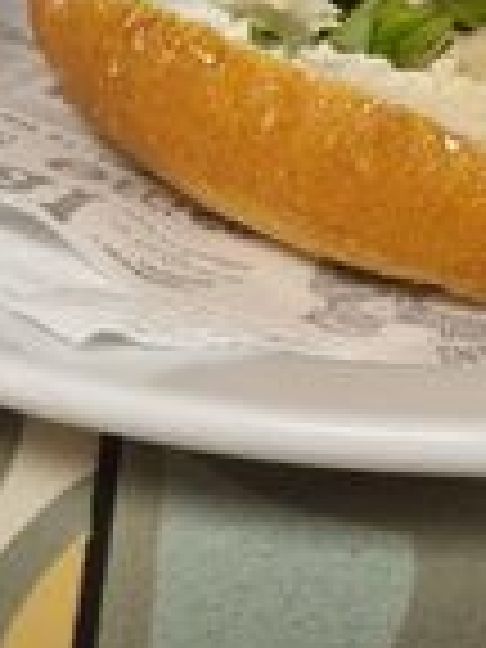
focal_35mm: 77
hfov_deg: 19.0
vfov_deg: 24.9
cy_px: 122
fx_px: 1441
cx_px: 351
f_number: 1.8
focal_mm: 5.4
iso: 250
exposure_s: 1/100
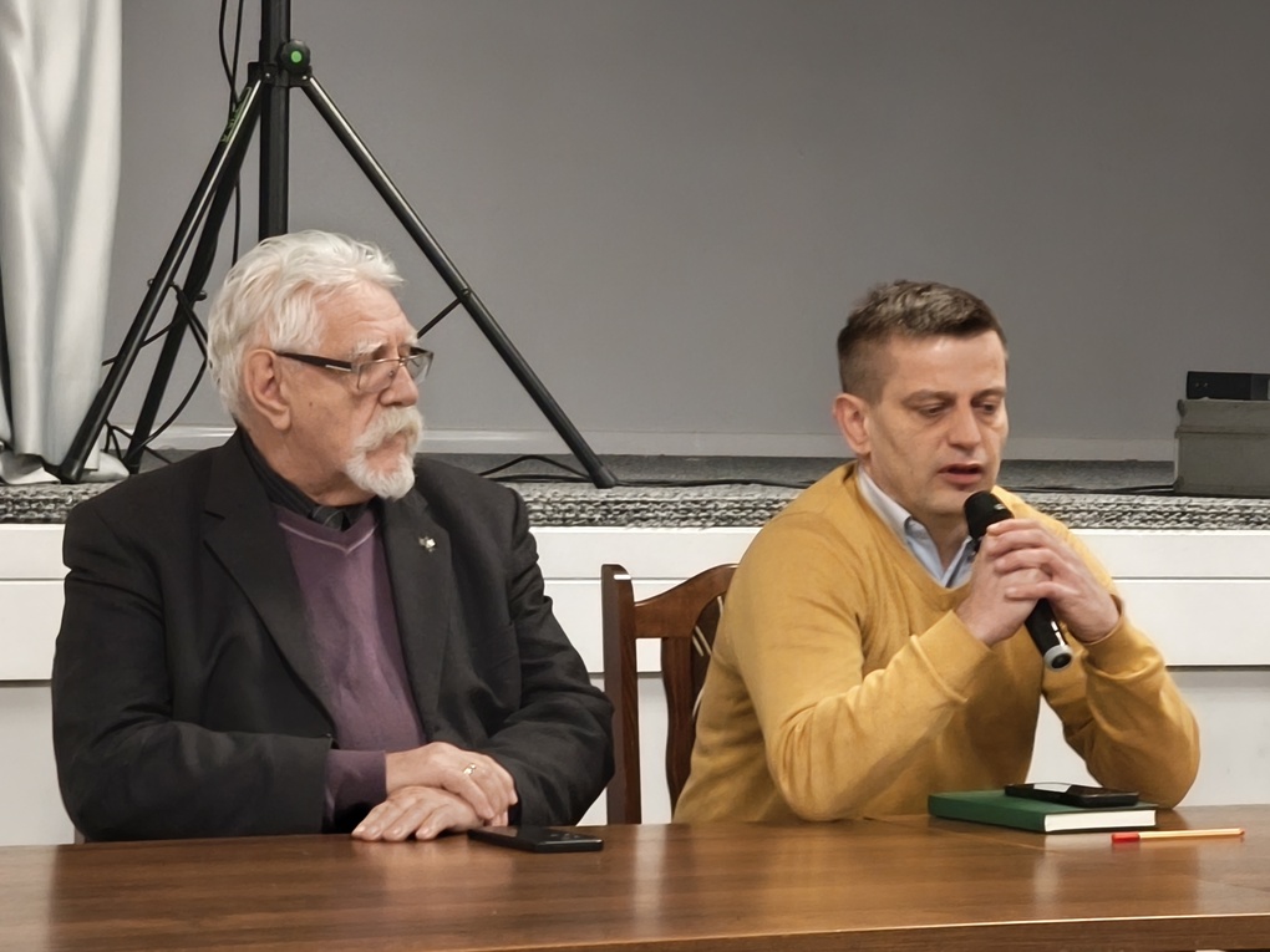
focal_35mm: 120
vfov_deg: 12.3
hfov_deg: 16.4
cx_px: 635
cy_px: 476
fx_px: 4403
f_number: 2
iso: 3200
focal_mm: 8.8
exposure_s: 1/25
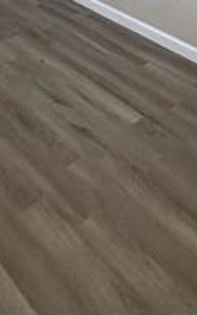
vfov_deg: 27.1
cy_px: -163
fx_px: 439
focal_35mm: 51
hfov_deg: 23.4
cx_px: -32
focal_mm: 2.22
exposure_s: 1/120
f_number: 2.2
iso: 250
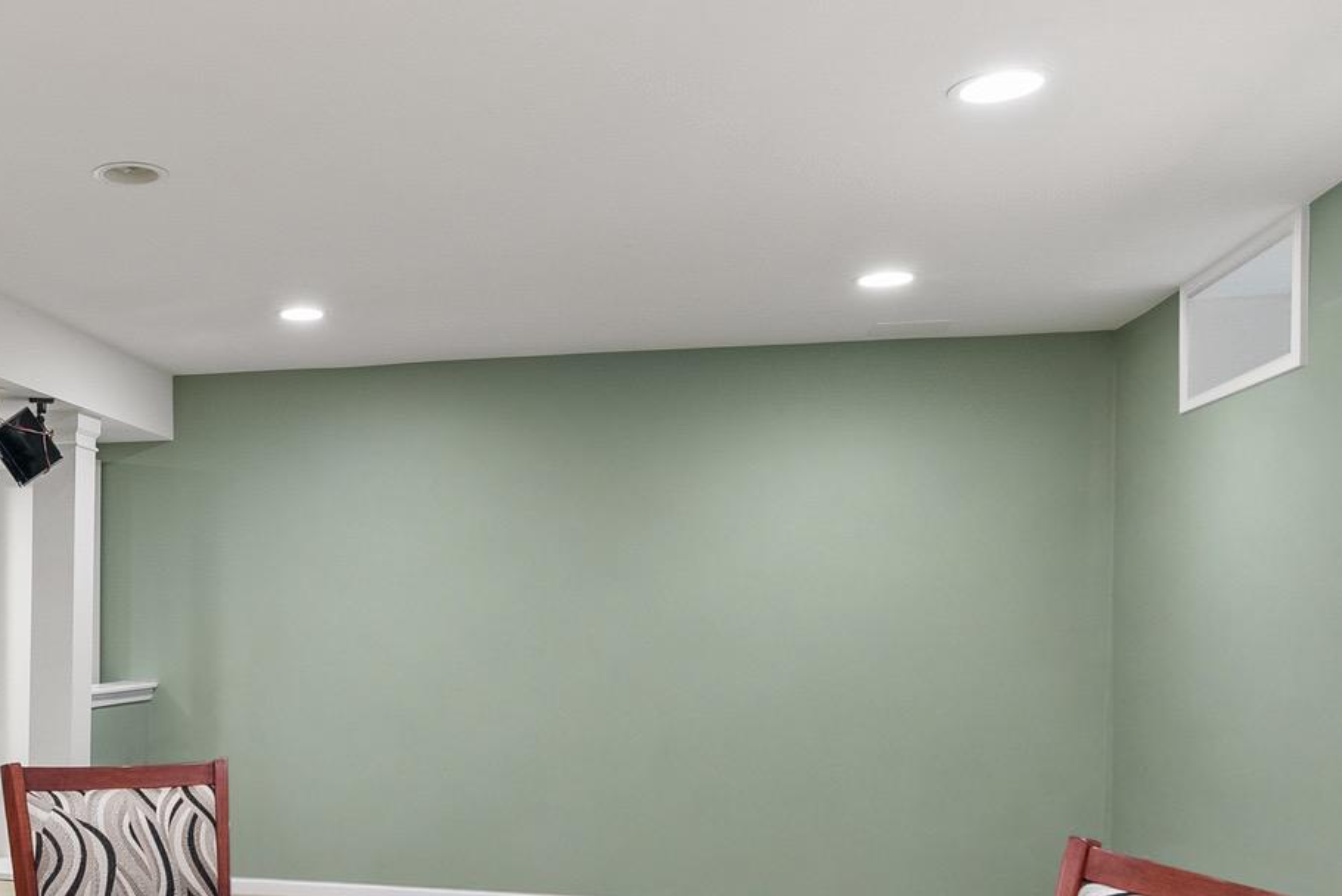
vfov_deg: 36.4
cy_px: 630
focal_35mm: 36
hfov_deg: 48.5
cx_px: 181
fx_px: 1343
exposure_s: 1/25
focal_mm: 16
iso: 1600
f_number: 4
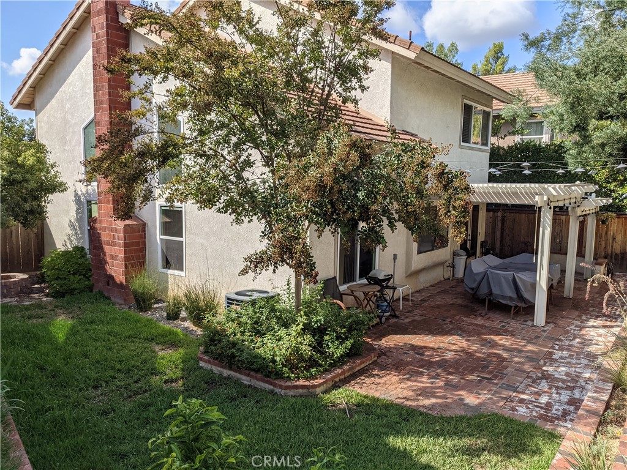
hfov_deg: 65.3
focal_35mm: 27
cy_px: 235
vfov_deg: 51.4
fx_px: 489
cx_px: 314
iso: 45
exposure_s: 1/2347
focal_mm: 4.38
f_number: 1.73
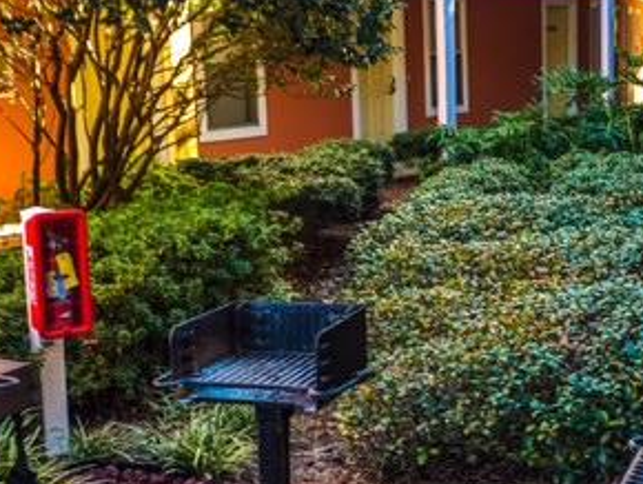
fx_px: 1190
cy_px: 224
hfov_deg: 30.1
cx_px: 392
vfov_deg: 23.0
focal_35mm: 64
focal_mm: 4.15
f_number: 2.2
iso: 32
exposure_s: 1/60
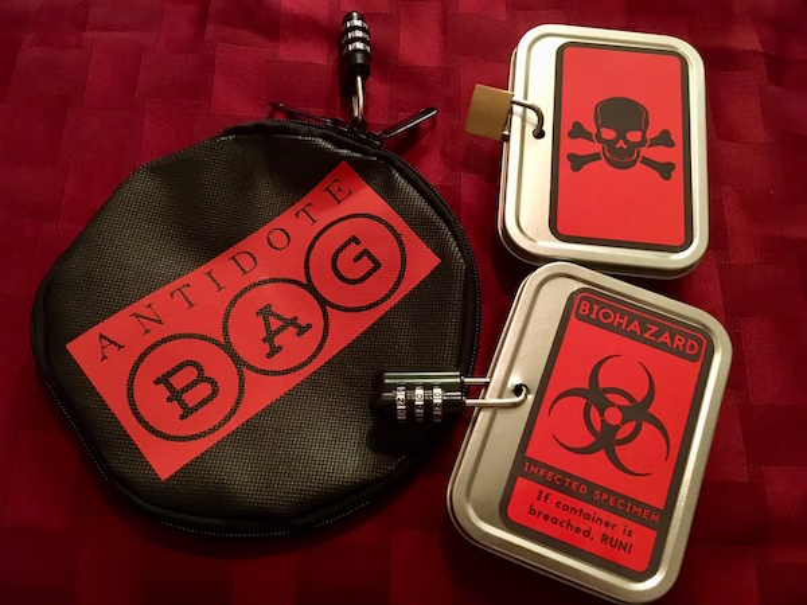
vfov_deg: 48.2
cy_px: 302
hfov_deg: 61.7
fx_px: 676
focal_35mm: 29
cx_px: 404
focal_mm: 4.15
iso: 320
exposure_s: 1/15
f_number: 2.2
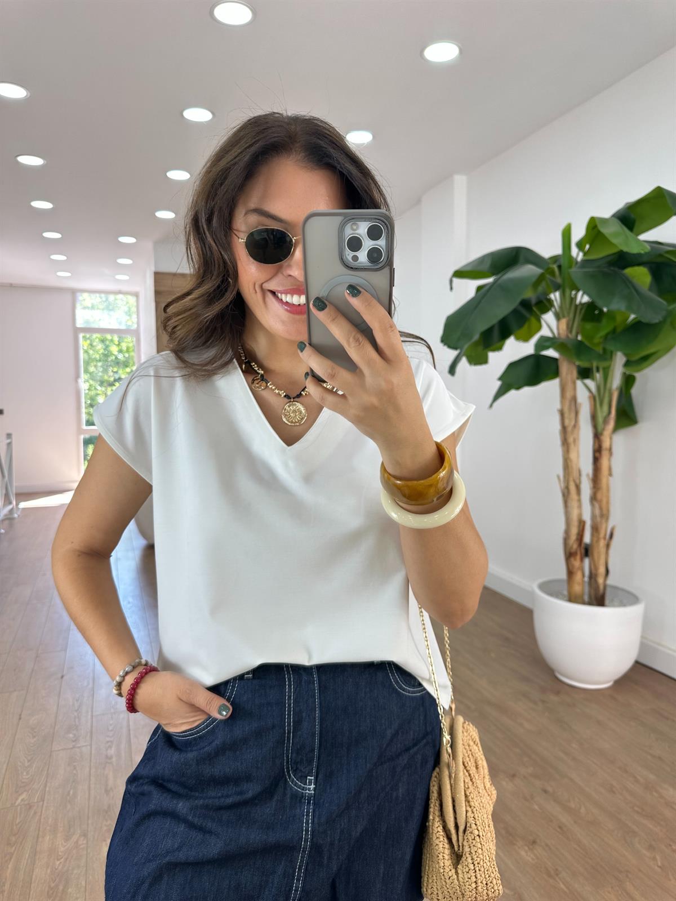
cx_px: 338
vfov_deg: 71.6
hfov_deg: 56.8
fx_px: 625
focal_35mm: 24
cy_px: 450
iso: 64
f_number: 1.78
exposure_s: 1/126
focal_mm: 6.86
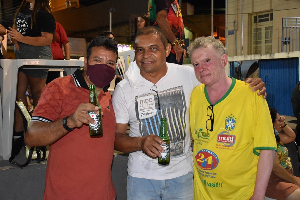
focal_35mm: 39
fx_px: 325
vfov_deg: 34.2
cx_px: 150
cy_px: 100
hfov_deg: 49.6
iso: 6400
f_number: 3.8
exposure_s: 1/60
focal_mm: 26
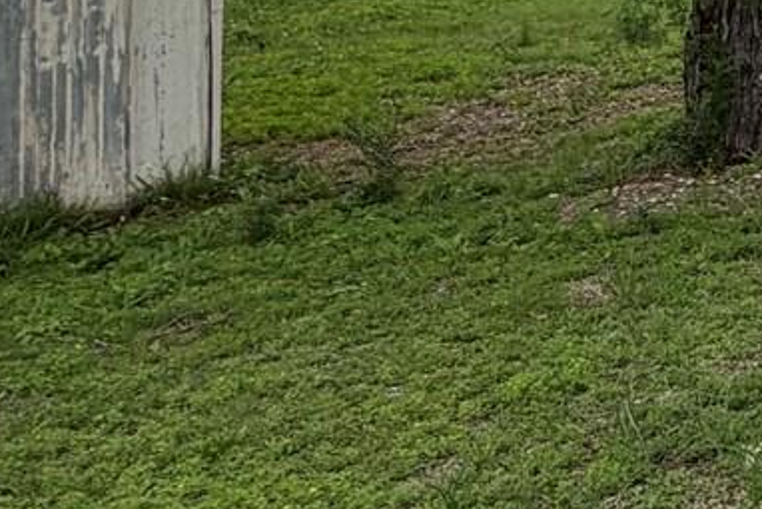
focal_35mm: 78
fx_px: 1652
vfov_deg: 16.5
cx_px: 1638
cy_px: -170
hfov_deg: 16.8
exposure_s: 1/770
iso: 25
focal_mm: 2.22
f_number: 2.2
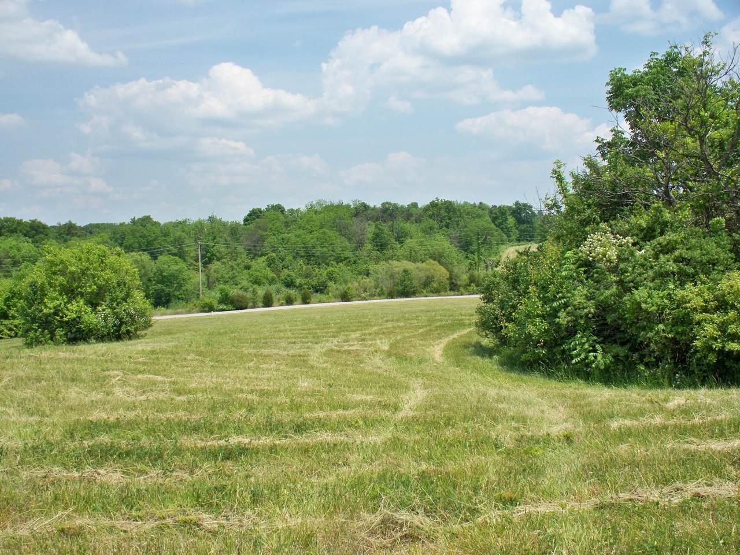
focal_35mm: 35
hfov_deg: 52.6
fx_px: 748
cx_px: 370
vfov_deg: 40.7
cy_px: 278
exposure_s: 1/800
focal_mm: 7.54
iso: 100
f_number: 4.8
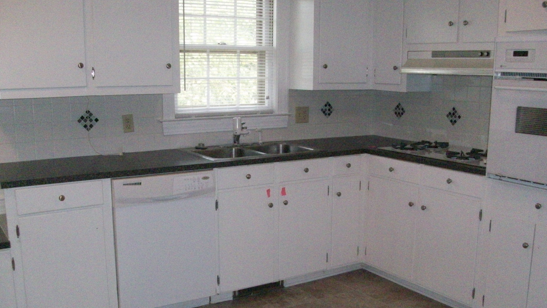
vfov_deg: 31.1
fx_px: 551
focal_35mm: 38
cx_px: 278
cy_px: 179
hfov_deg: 52.8
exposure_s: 1/128
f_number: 2.8
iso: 800
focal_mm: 5.7
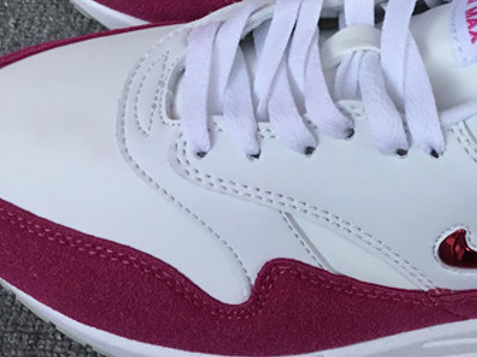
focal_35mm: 83
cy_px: -13
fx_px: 1144
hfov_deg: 22.5
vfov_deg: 17.3
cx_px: 497
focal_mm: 3.3
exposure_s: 1/488
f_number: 2.4
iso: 25
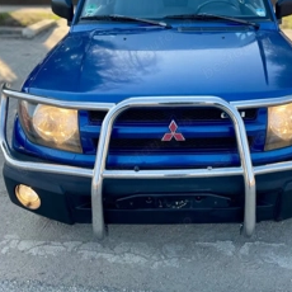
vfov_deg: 40.4
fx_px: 382
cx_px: 182
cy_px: 65
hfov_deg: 41.6
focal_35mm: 40
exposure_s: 1/553
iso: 50
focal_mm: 5.1
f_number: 1.6
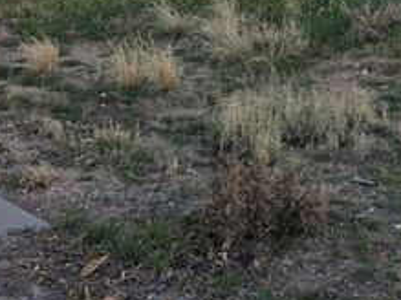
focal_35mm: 70
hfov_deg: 26.2
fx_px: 810
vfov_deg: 19.2
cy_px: -103
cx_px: 406
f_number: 1.7
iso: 40
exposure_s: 1/359
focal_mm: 6.3
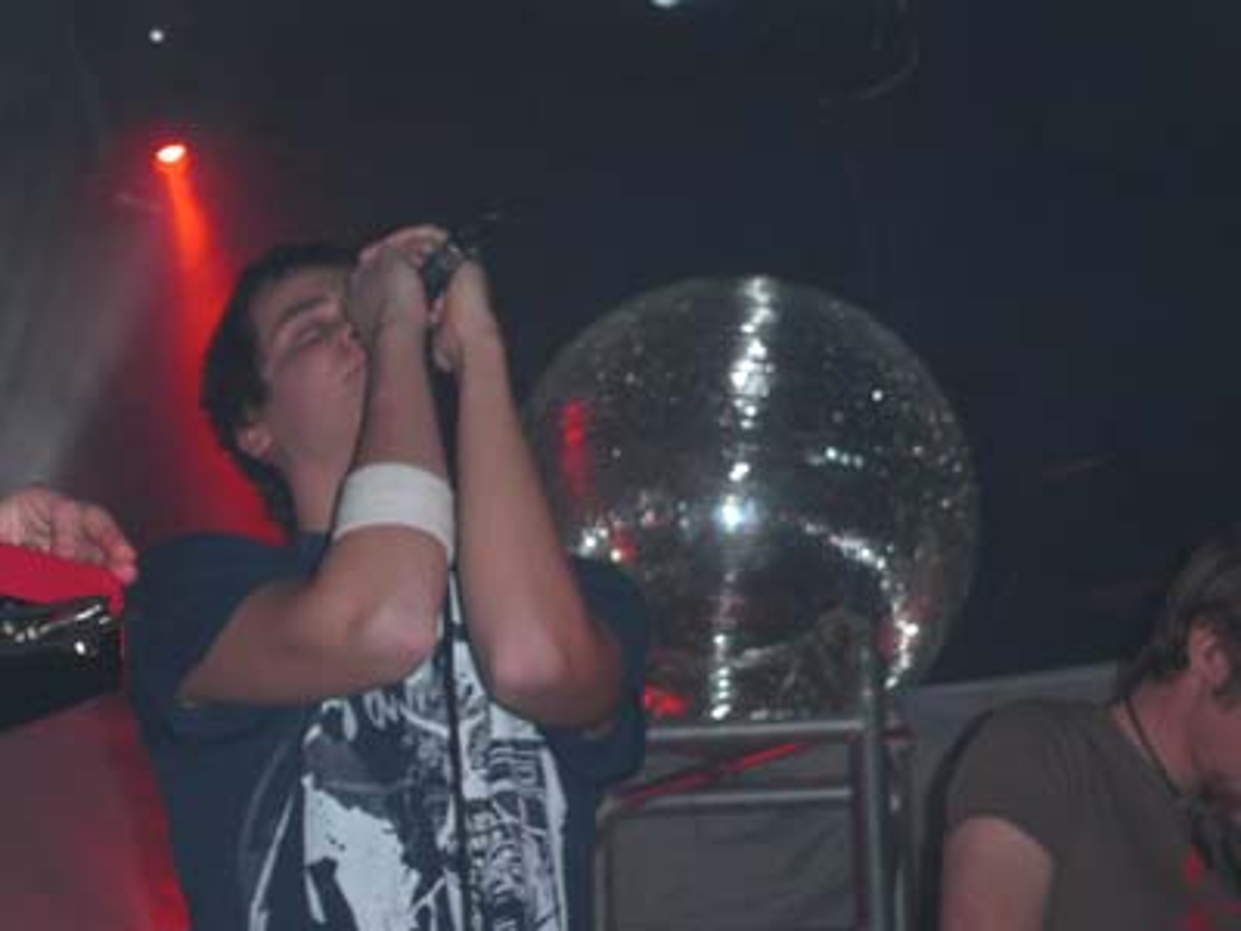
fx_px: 3513
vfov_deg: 15.1
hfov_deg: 20.0
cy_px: 466
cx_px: 620
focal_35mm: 98
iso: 200
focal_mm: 20.3
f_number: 4.5
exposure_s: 1/90
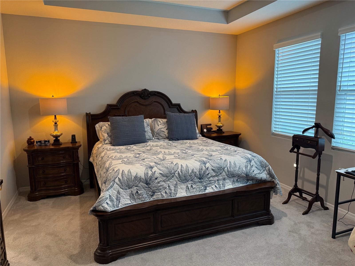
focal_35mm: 24
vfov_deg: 56.8
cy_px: 133
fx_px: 246
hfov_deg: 71.6
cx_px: 178
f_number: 1.78
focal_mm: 6.76
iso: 200
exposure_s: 1/60
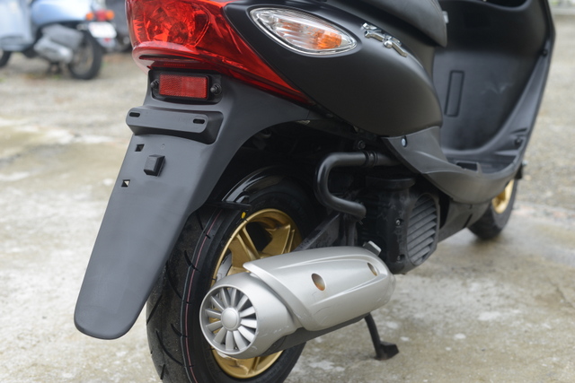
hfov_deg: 39.6
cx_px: 288
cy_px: 192
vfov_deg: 27.0
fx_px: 799
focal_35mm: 50
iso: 100
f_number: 5
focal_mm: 50
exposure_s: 1/100
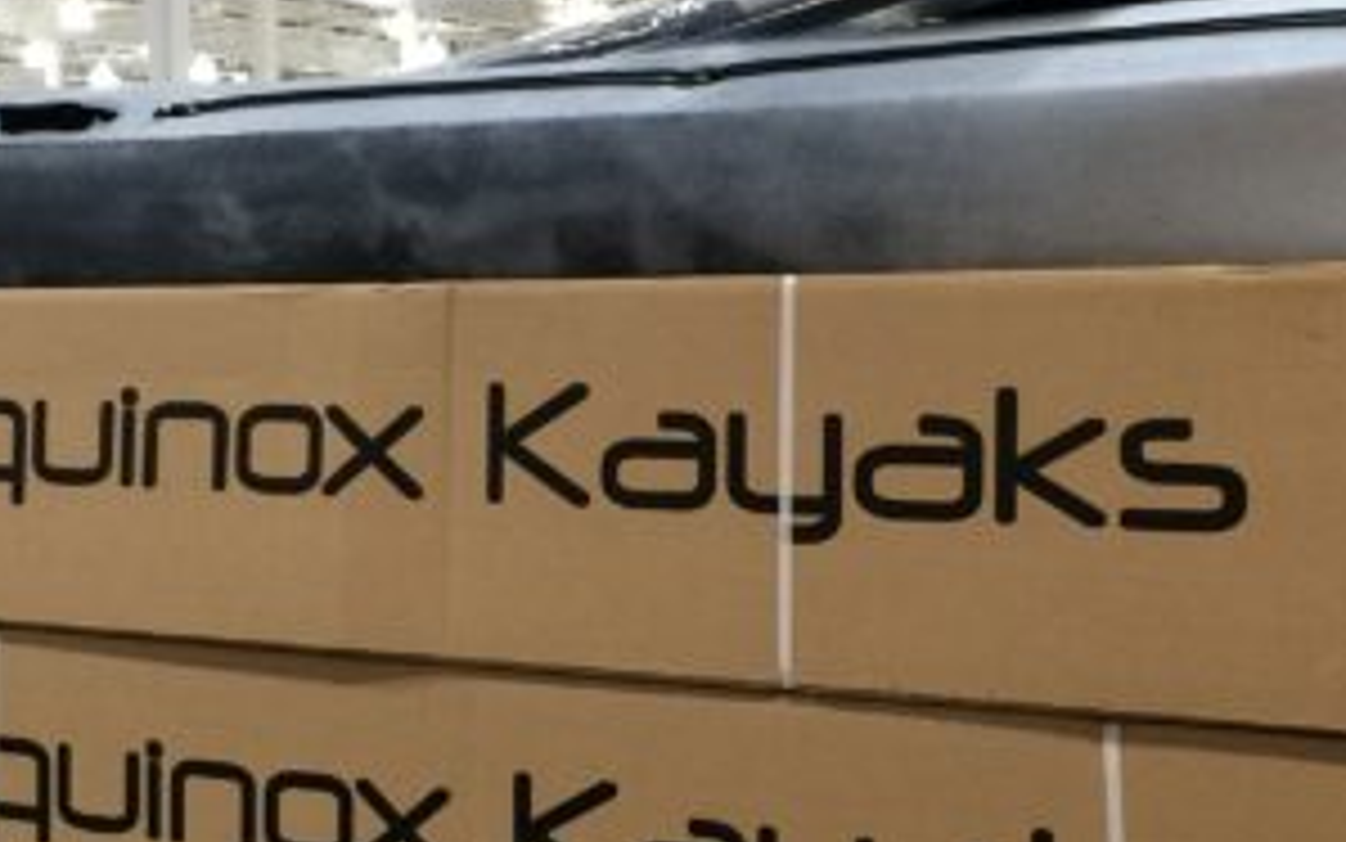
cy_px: 509
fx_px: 2898
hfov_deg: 26.1
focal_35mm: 79
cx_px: 657
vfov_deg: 16.5
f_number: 2.2
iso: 160
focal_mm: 4.15
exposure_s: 1/33
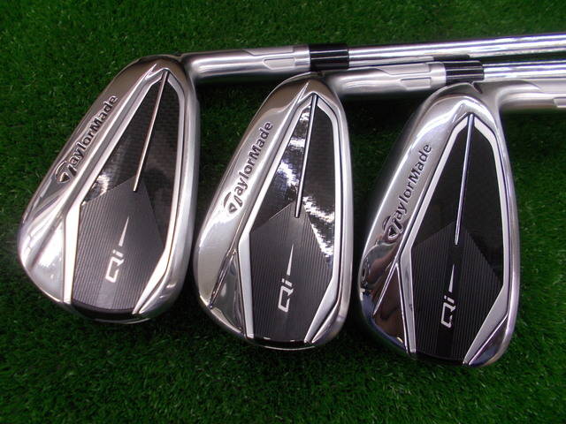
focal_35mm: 26
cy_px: 212
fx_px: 425
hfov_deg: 67.3
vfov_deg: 53.1
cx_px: 283
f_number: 3.2
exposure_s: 1/25
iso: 140
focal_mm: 4.6
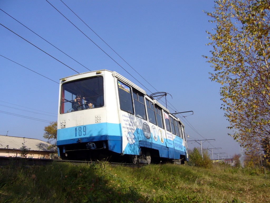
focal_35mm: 35
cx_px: 135
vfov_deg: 40.7
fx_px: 273
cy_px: 102
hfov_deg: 52.6
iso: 80
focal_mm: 5.8
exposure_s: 1/320
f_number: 5.6
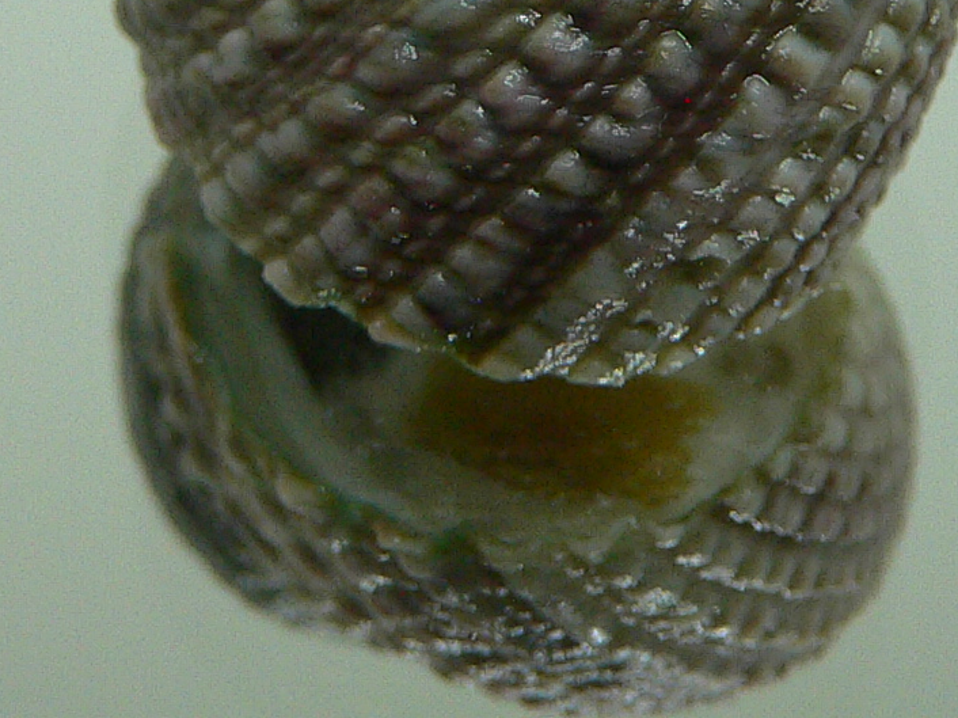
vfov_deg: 14.4
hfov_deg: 19.6
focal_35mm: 100
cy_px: -102
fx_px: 2767
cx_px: 535
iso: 150
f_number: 2.8
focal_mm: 4.6
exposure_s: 1/60
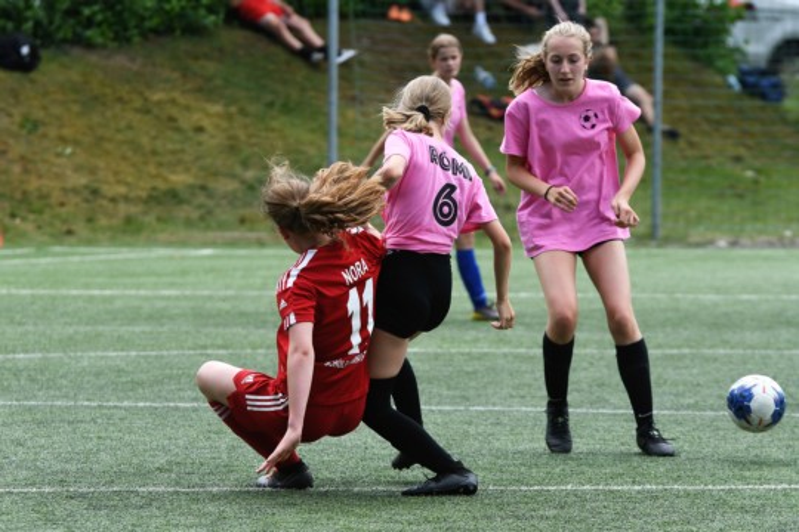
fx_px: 6158
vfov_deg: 5.0
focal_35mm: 278
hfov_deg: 7.4
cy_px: 266
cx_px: 400
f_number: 5
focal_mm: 185
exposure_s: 1/2000
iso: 640
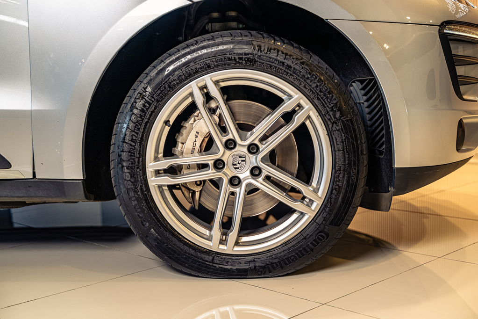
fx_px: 651
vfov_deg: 27.5
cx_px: 239
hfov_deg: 40.3
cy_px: 160
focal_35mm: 49
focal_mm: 49
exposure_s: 1/160
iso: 400
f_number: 2.8
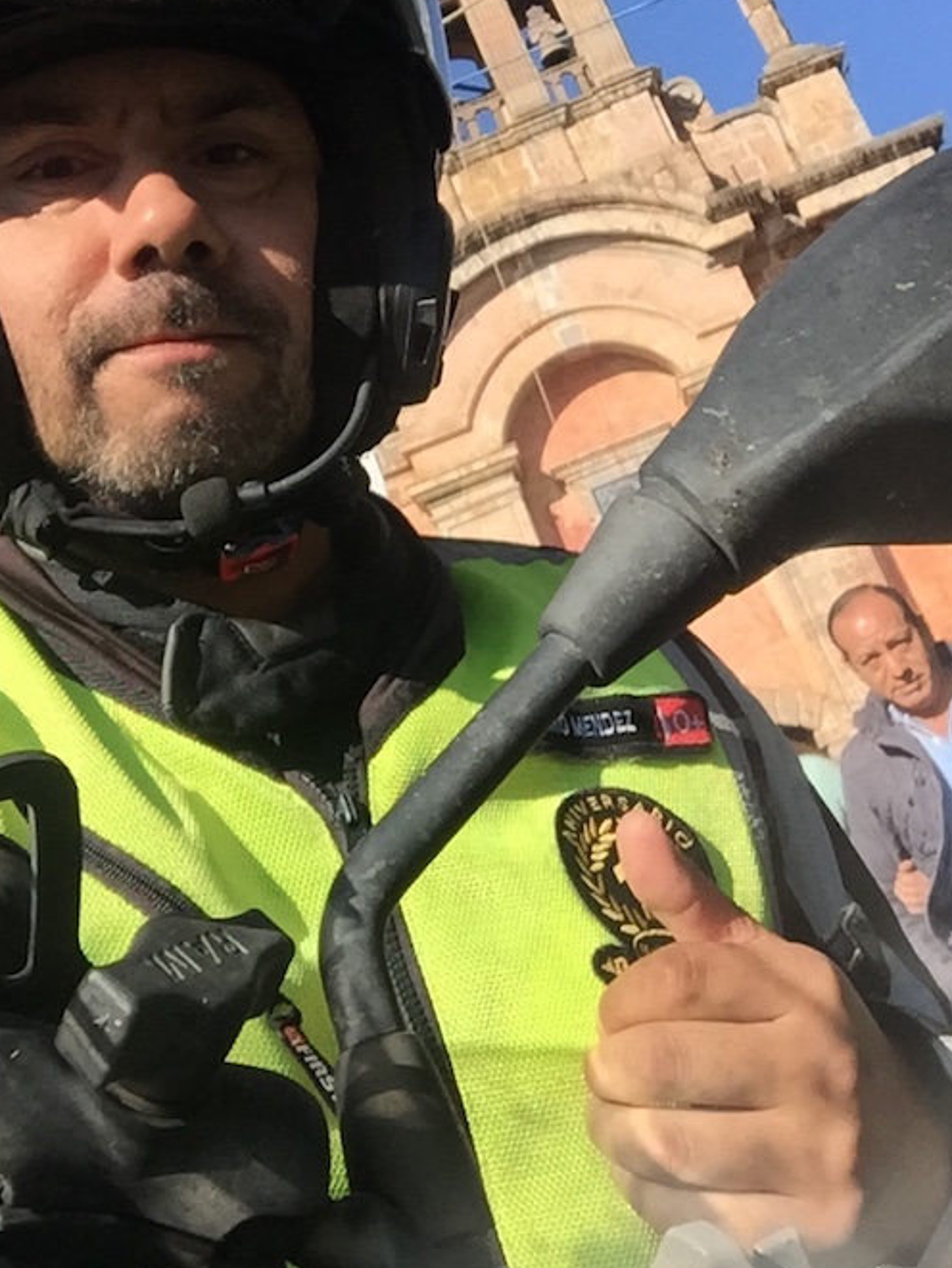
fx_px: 1760
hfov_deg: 30.2
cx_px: 365
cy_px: 359
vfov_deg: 38.9
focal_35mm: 48
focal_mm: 2.65
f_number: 2.2
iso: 32
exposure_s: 1/949
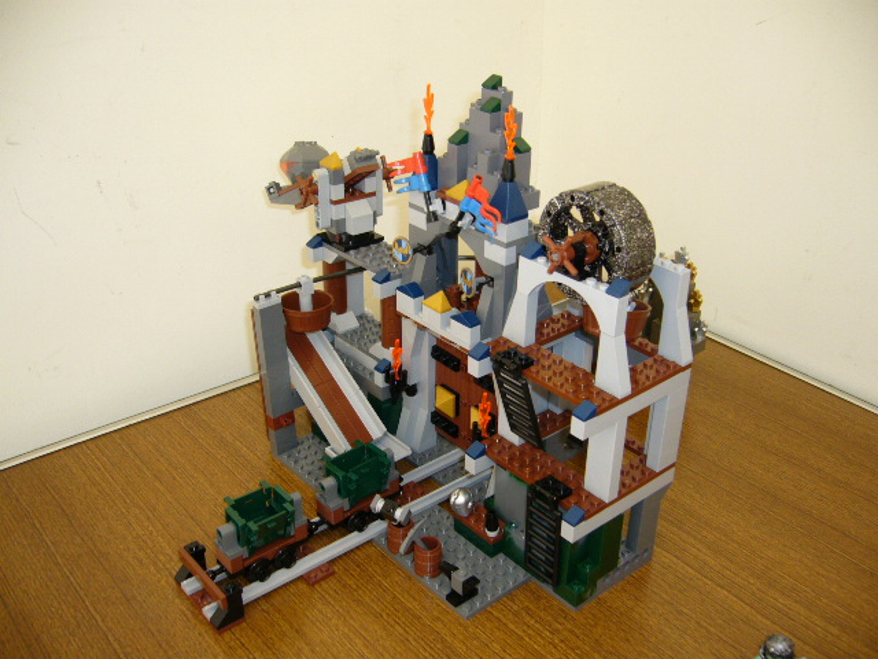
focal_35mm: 35
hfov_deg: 52.6
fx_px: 888
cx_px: 439
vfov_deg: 40.7
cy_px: 330
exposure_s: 1/8
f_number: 2.8
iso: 100
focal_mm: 5.8
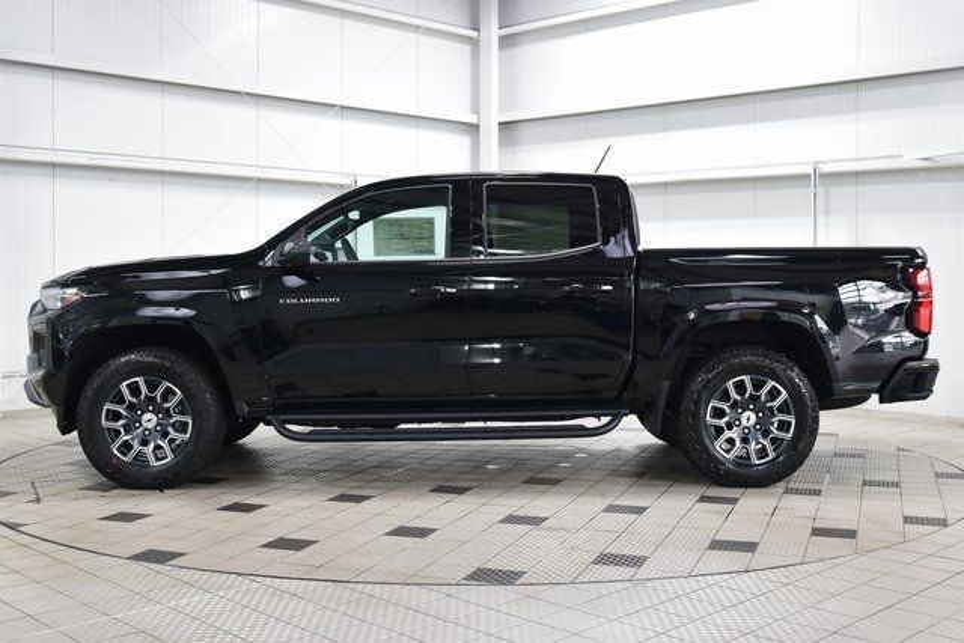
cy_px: 322
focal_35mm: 44
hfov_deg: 45.0
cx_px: 482
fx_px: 1165
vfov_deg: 30.9
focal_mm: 29
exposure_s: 1/15
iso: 720
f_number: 6.3
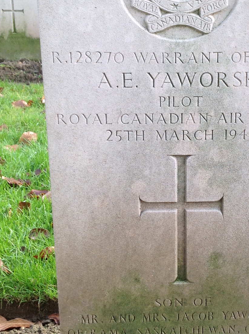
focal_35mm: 65
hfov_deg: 22.3
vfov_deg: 29.7
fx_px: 625
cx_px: 193
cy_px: 118
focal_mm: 4.28
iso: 50
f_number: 2.4
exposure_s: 1/124
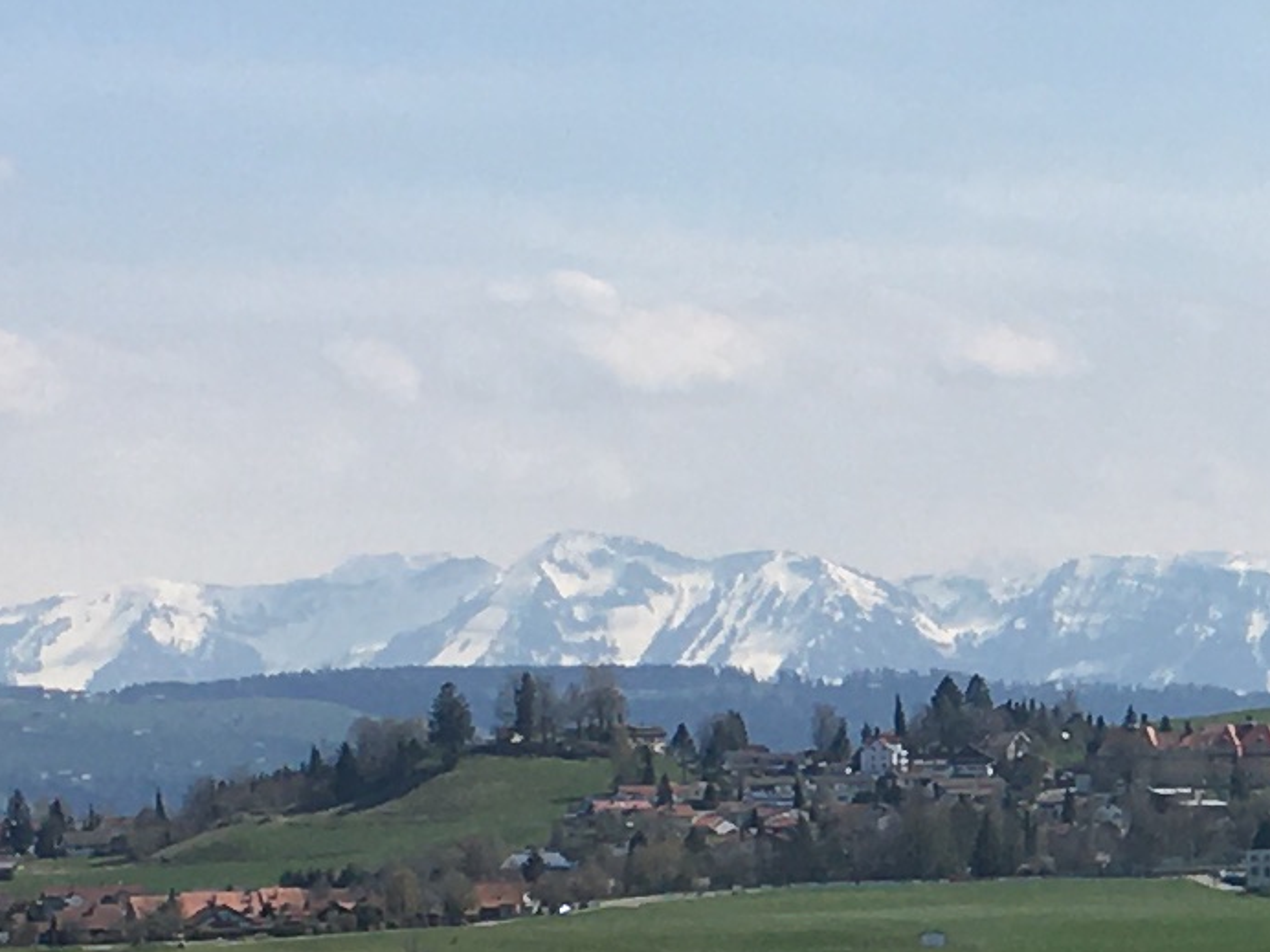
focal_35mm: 169
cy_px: 829
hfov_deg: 11.2
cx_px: 1956
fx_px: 6200
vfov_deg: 8.8
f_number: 2.2
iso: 25
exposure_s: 1/2198
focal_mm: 4.15
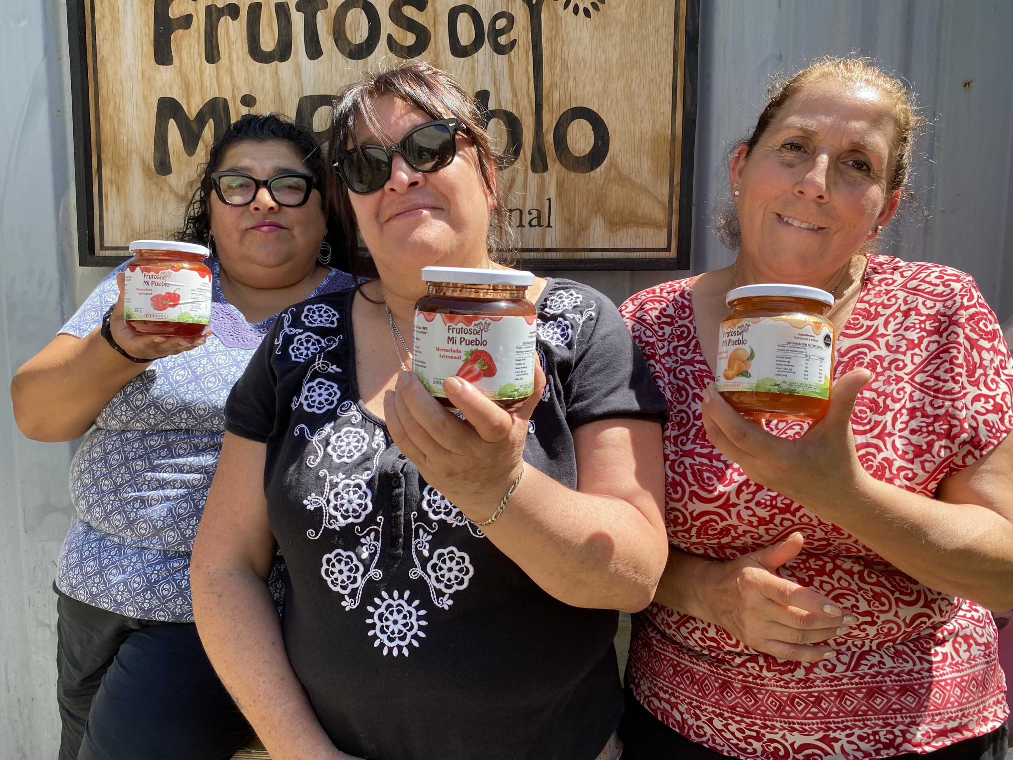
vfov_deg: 53.1
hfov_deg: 67.3
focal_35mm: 26
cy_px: 380
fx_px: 761
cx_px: 506
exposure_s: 1/647
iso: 32
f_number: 1.8
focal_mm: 4.25
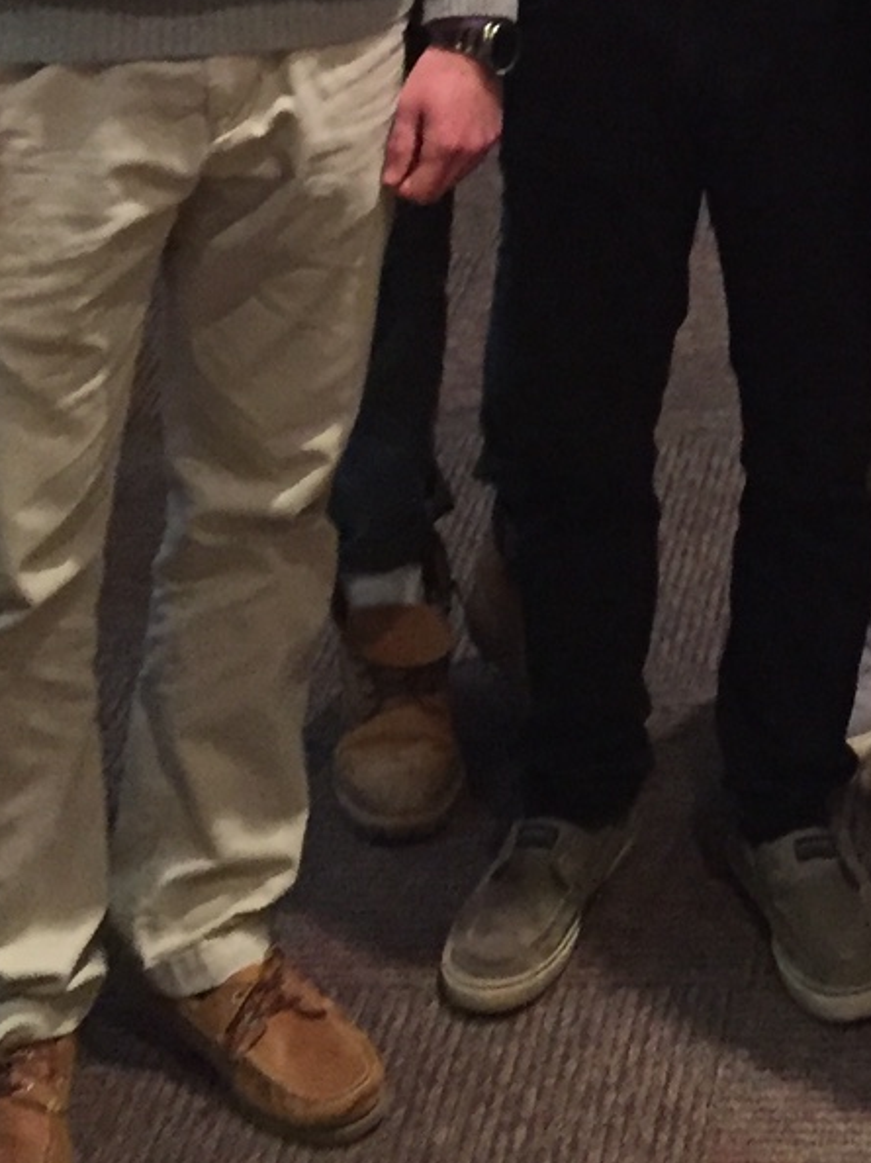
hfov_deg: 13.9
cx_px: 1292
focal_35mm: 100
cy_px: -296
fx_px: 3357
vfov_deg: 18.4
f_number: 2.2
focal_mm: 4.15
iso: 200
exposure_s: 1/30
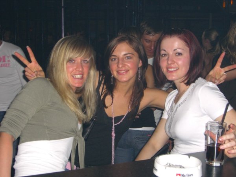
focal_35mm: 57
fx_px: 389
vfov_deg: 25.7
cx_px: 118
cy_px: 88
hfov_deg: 33.8
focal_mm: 11.8
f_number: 3.6
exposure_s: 1/60
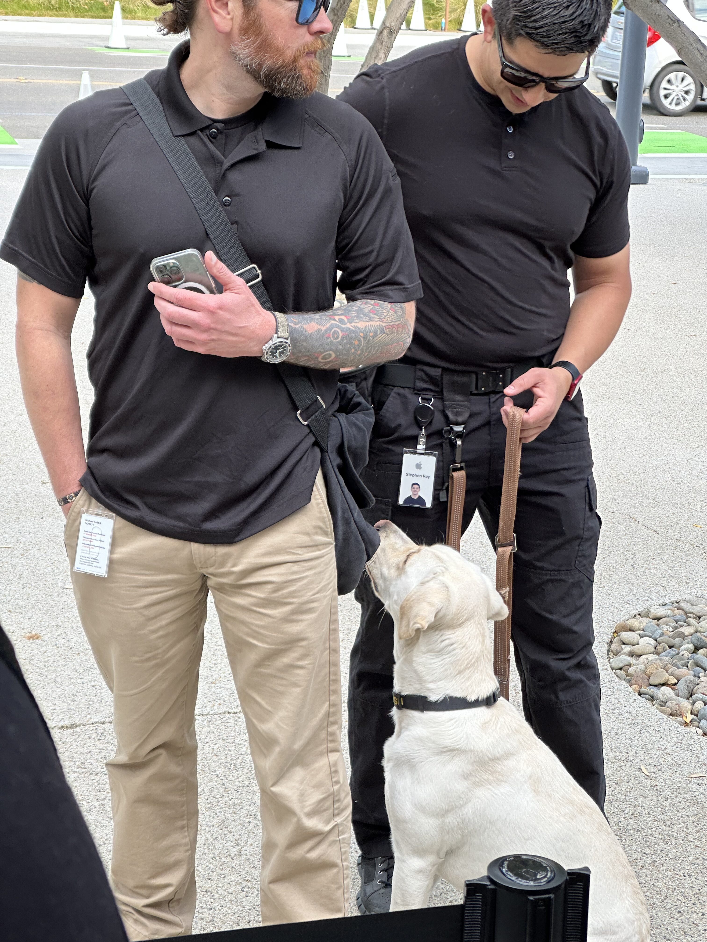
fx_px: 2097
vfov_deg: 25.3
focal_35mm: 77
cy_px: 471
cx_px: 354
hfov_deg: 19.1
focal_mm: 9
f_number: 2.8
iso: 40
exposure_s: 1/99
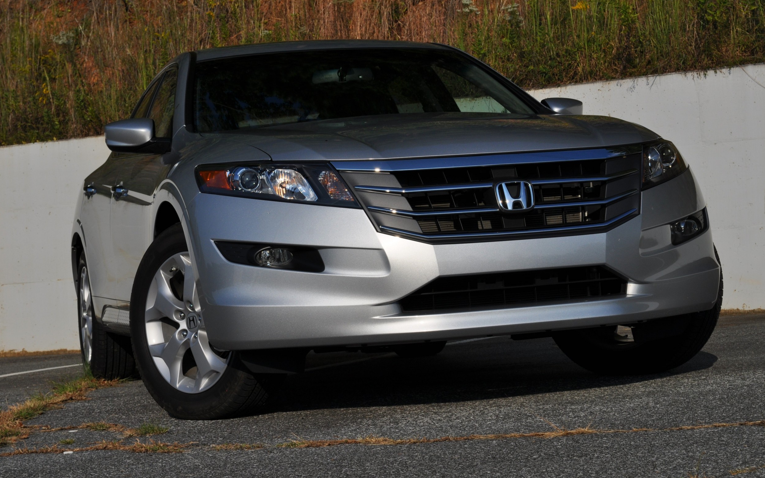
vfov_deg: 15.5
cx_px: 383
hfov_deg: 24.5
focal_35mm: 85
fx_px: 1762
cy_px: 224
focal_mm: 55
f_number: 13
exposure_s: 1/640
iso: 200
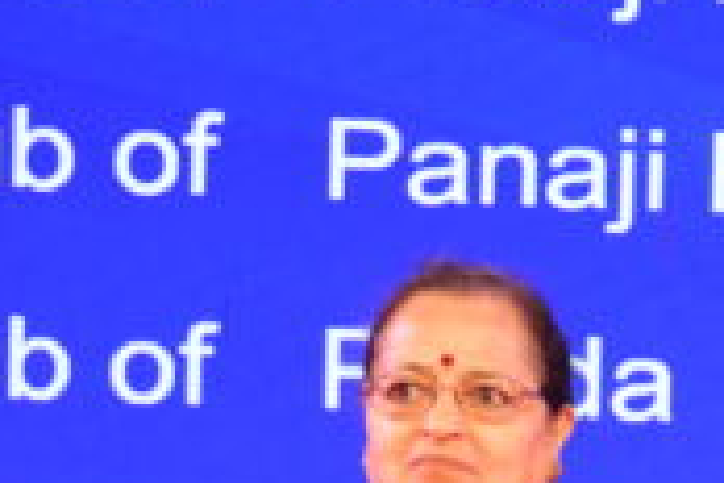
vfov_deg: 7.6
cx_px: 1175
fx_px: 3620
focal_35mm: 180
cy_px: 554
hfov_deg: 10.9
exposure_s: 1/125
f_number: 4
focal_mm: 46
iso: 800
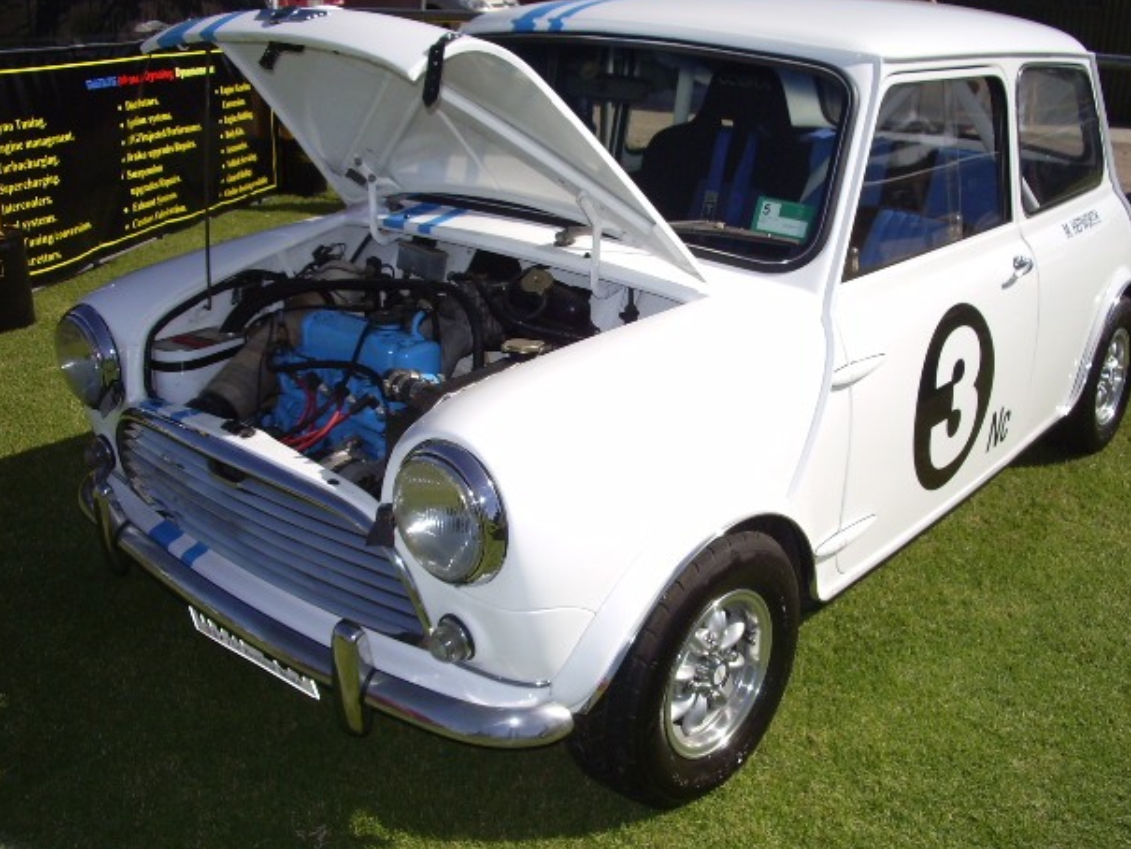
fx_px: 1209
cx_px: 591
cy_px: 402
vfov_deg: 38.7
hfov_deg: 50.1
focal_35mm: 37
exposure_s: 1/1000
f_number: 4.3
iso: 80
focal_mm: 5.8
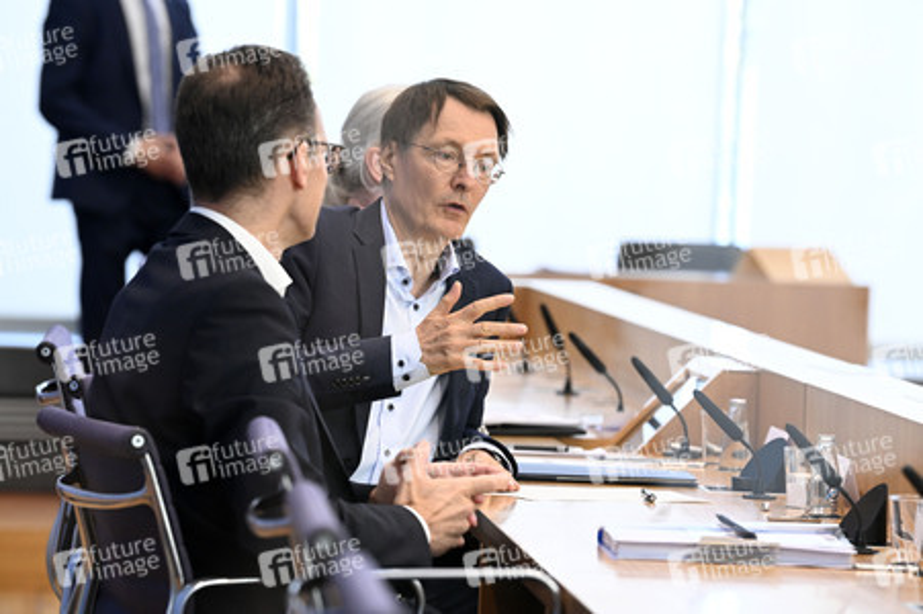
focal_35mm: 200
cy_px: 307
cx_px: 462
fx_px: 5124
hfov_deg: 10.3
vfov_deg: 6.9
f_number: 5.6
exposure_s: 1/500
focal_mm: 200
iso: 3200
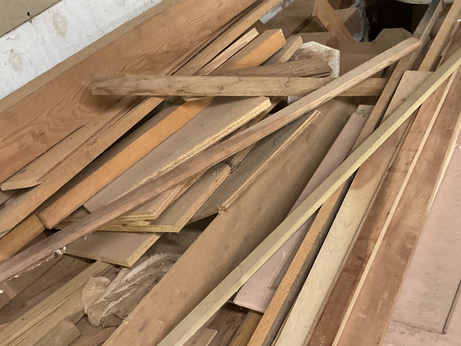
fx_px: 626
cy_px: 265
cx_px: 307
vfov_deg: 30.3
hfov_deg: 40.0
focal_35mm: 47
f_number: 1.8
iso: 320
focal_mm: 3
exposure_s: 1/40
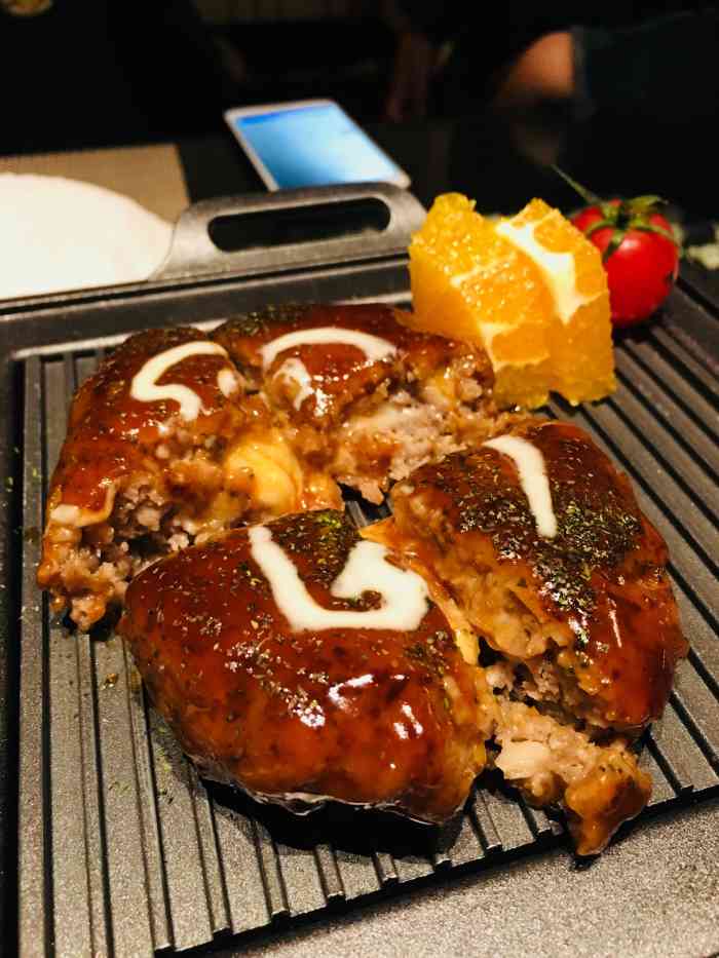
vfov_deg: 61.7
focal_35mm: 29
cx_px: 360
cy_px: 479
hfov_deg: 48.2
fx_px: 803
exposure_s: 1/10
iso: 80
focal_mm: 4.15
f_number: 2.2
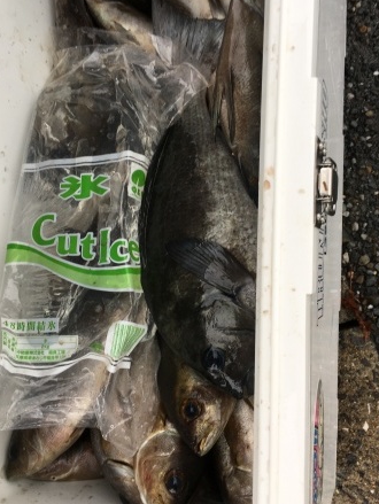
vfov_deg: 55.3
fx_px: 481
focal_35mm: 33
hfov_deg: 43.0
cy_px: 240
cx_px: 183
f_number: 2.2
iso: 32
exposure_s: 1/60
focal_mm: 4.15
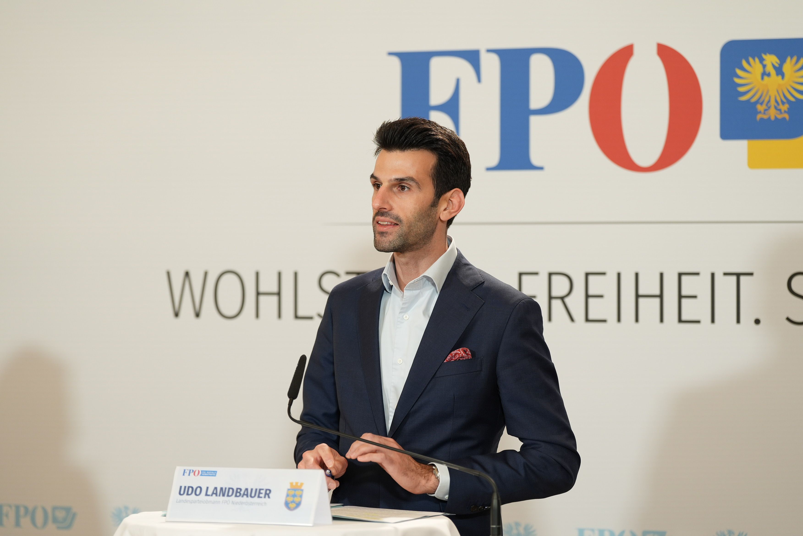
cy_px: 268
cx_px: 402
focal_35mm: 128
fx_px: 2855
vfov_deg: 10.7
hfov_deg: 16.0
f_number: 2.8
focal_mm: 128
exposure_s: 1/203
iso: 640
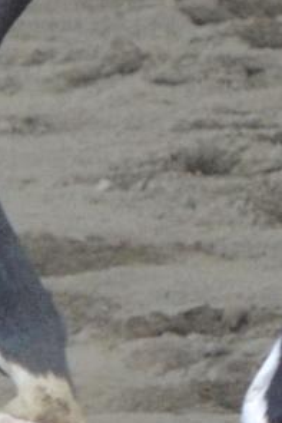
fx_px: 16981
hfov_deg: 1.0
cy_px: -452
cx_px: 209
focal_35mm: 1447
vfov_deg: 1.4
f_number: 2.8
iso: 800
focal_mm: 140
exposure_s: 1/400
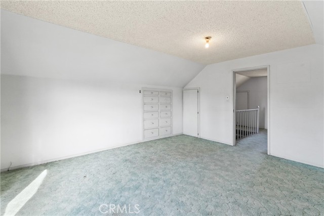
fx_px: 149
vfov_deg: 72.1
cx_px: 162
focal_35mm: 16
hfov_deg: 95.0
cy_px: 108
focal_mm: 16.5
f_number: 5.6
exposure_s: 1/15
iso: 1600
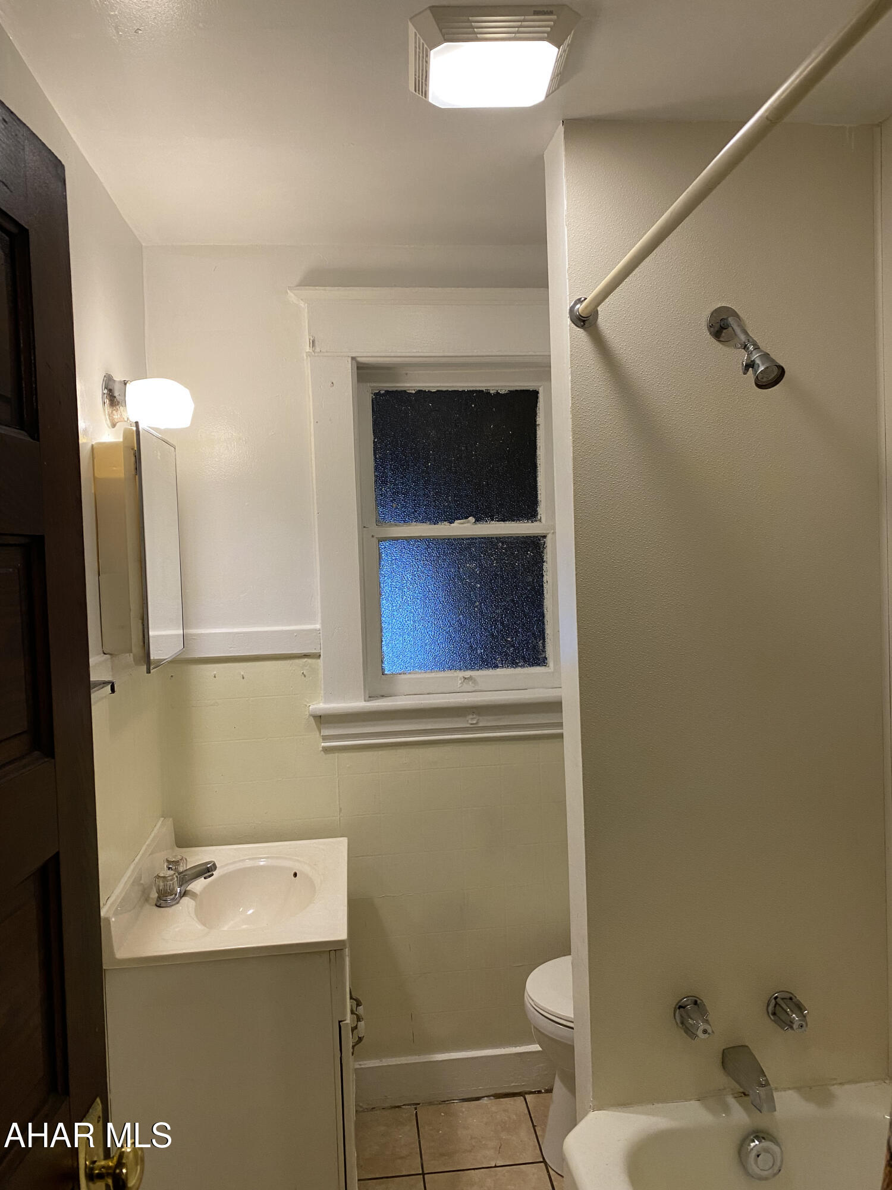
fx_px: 893
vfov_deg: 67.3
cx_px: 446
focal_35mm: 26
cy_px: 595
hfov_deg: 53.1
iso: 125
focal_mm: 4.25
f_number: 1.8
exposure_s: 1/60
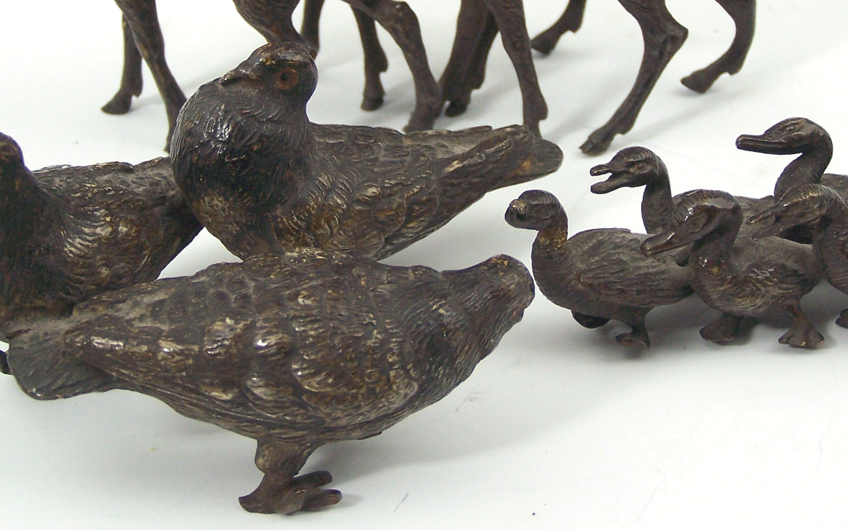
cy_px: 73
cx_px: 471
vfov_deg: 14.4
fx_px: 2080
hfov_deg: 23.0
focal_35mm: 90
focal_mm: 9.8
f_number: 3.1
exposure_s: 1/30
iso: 140
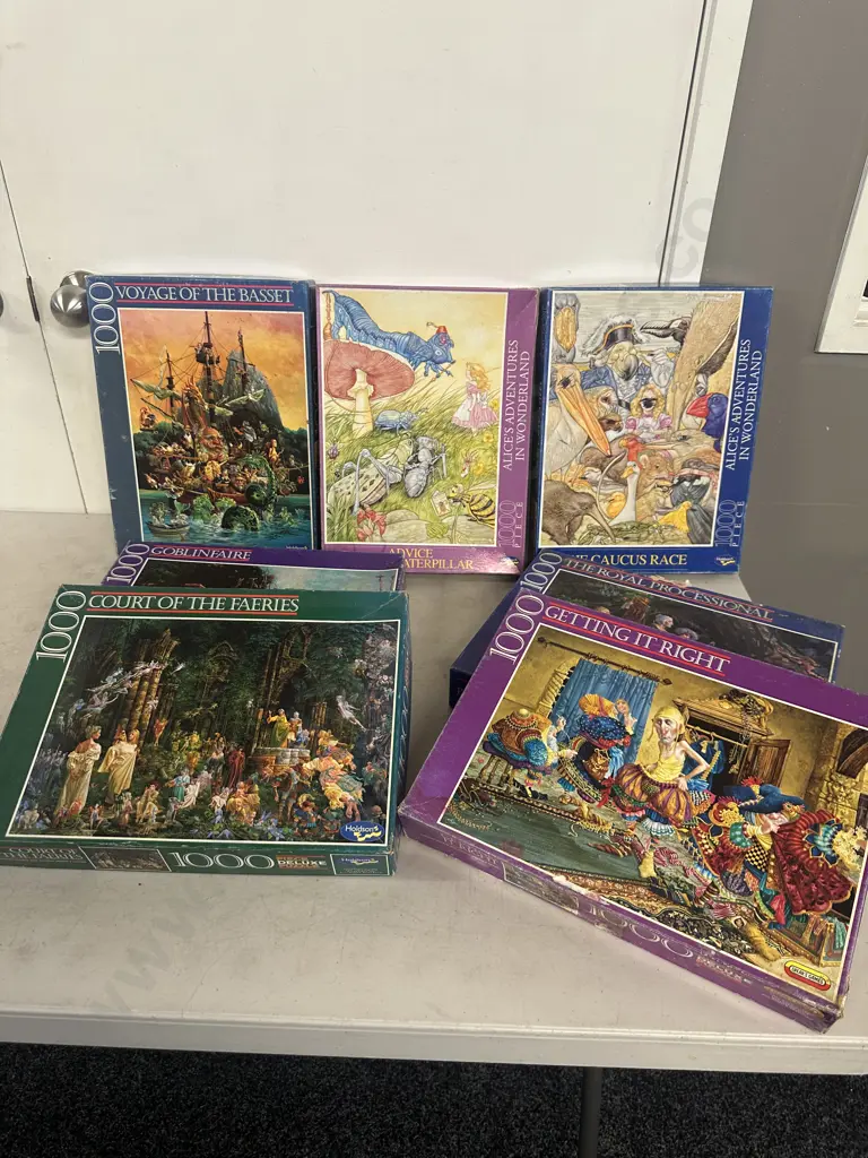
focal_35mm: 24
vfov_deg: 71.6
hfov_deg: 56.8
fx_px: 802
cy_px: 579
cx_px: 434
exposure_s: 1/50
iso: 125
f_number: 1.78
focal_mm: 6.86
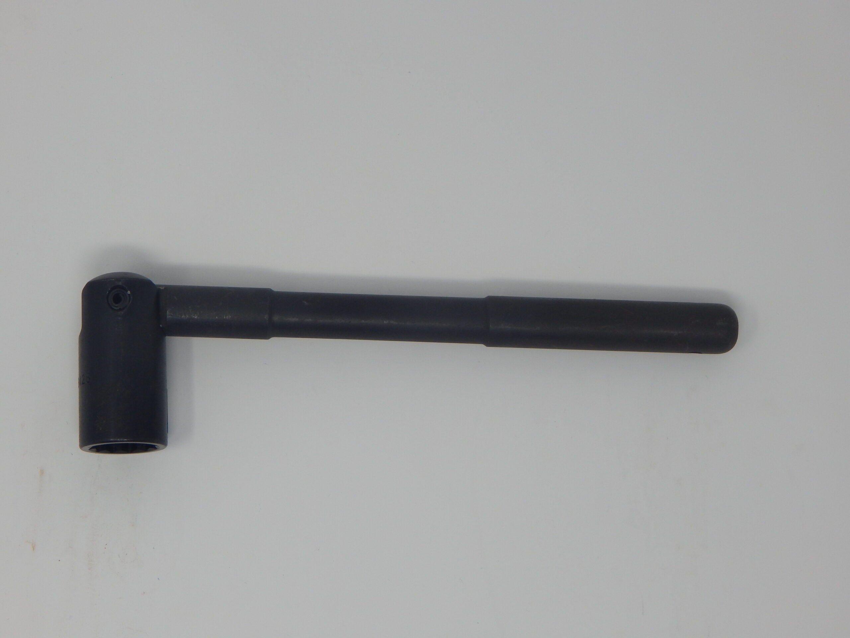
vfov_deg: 21.3
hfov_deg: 28.2
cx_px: 425
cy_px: 319
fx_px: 1694
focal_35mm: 69
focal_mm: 12.3
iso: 125
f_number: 4.1
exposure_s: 1/125
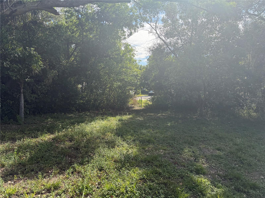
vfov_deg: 56.8
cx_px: 132
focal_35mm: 24
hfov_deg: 71.6
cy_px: 99
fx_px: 184
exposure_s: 1/2801
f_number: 1.78
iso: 100
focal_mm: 6.76
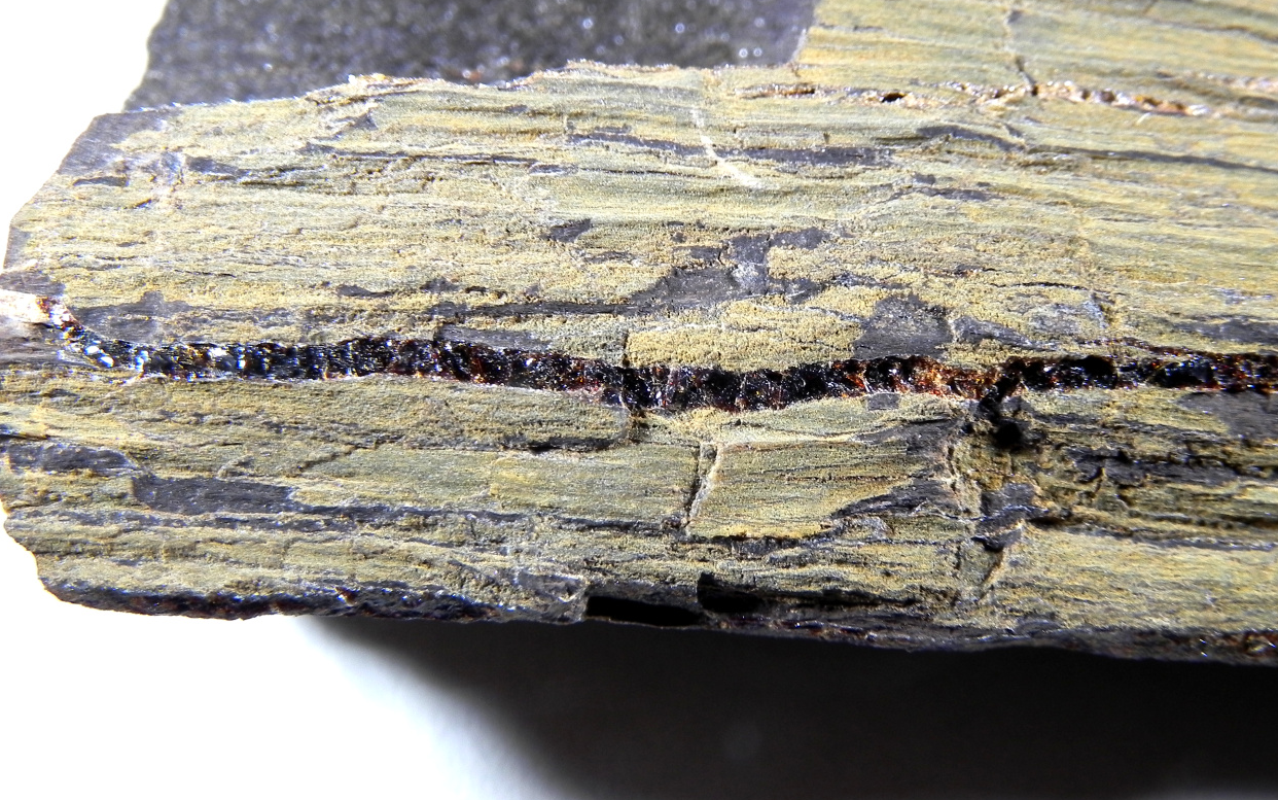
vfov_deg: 16.3
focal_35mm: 80
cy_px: 407
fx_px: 2787
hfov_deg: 25.8
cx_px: 642
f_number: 7.1
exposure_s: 1/40
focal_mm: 13.4
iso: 160
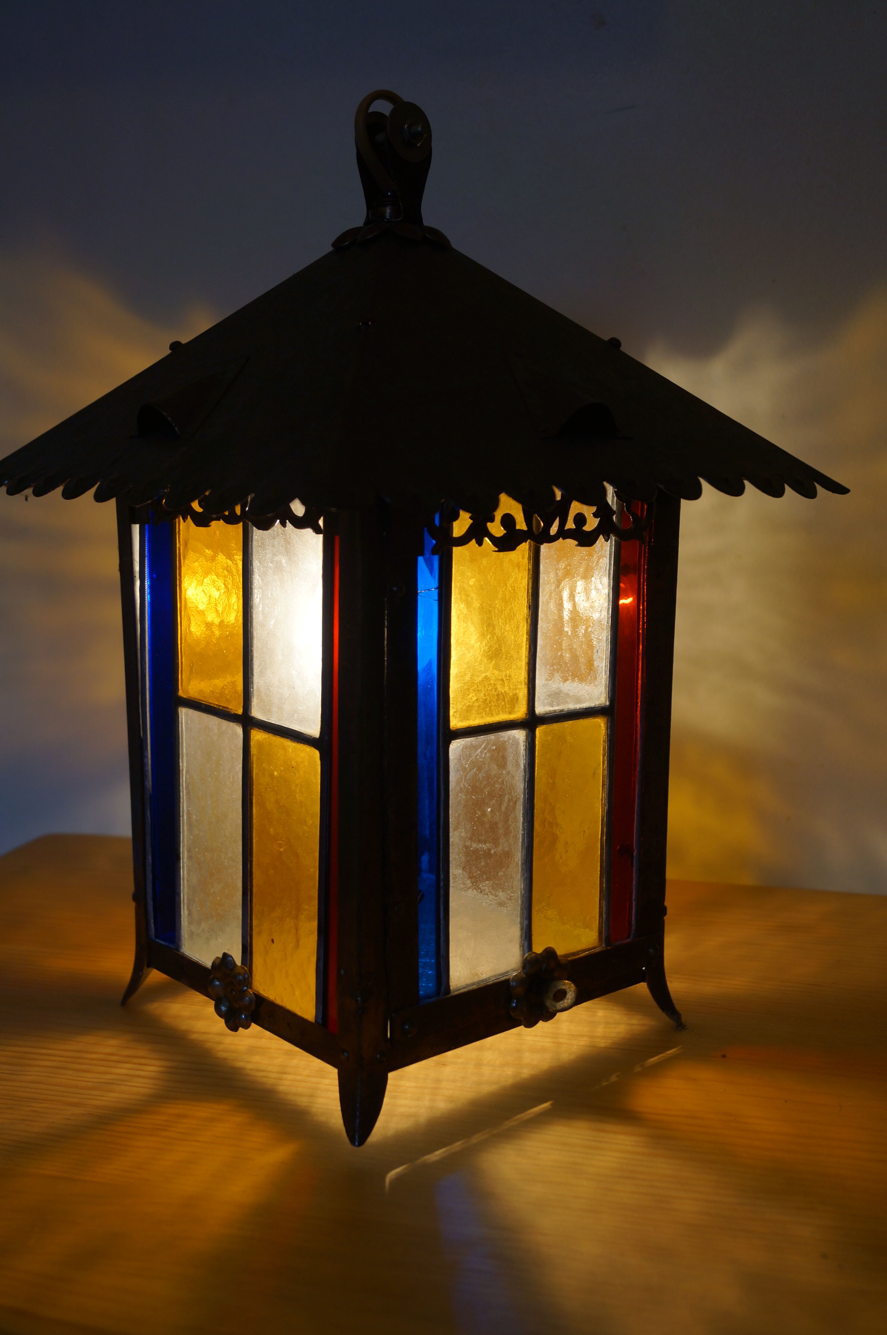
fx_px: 1445
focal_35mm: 39
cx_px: 444
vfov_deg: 49.6
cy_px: 668
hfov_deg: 34.1
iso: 160
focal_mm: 26
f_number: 4
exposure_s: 1/60
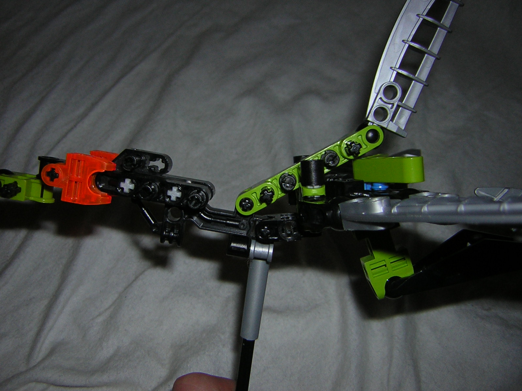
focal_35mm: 36
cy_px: 196
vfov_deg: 39.7
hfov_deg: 51.4
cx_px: 261
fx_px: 543
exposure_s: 1/60.1
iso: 50
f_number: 2.6
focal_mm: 4.7
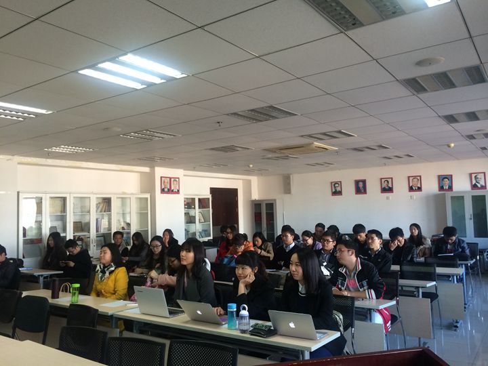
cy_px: 183
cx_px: 244
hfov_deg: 60.0
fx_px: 423
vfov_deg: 46.8
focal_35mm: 30
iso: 80
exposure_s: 1/30
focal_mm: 4.12
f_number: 2.2
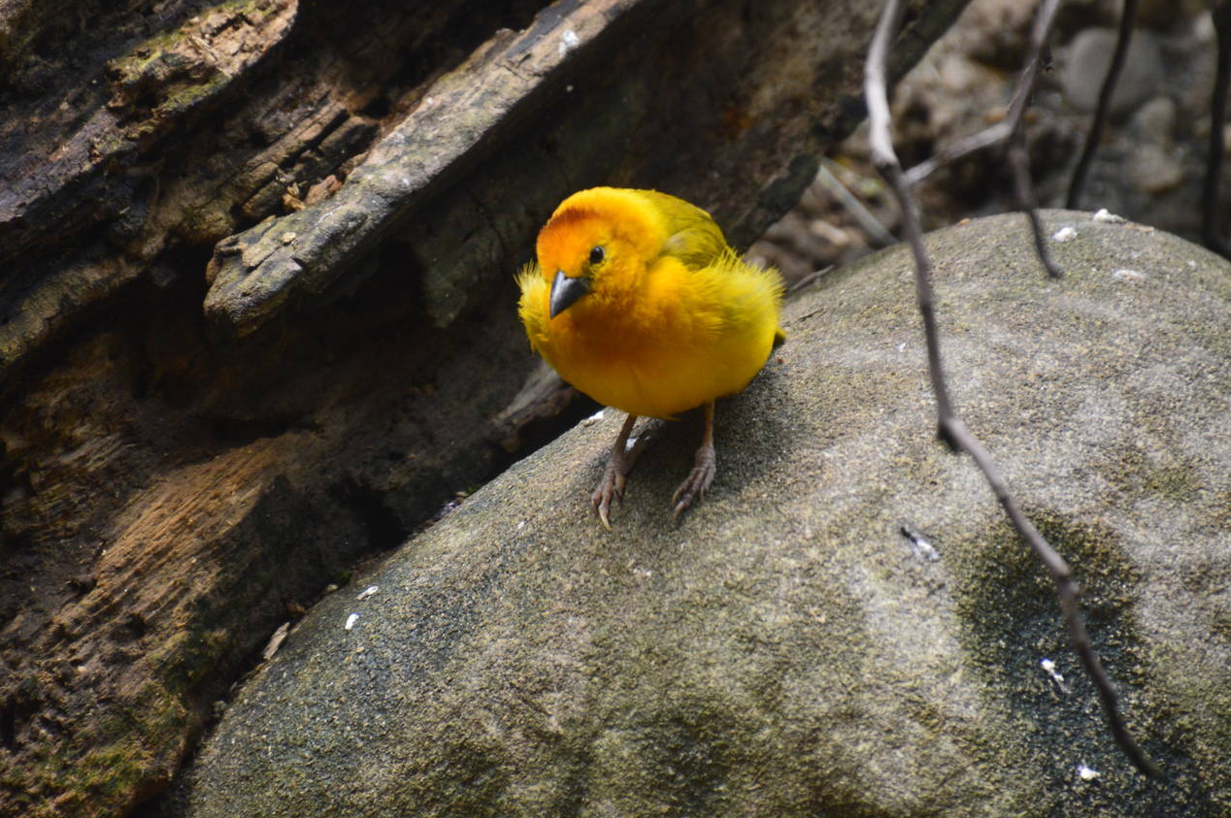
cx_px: 527
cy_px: 310
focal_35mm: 568
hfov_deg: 3.6
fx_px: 19404
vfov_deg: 2.4
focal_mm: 300
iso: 800
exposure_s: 1/15
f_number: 6.3
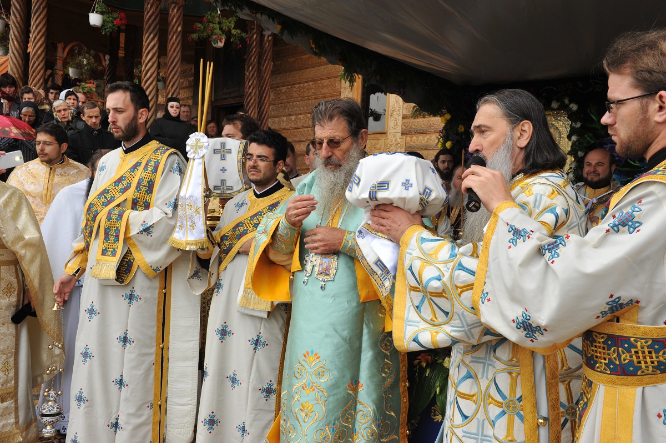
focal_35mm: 35
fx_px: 647
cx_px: 333
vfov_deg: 37.8
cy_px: 222
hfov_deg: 54.5
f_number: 11
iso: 640
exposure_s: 1/100
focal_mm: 35
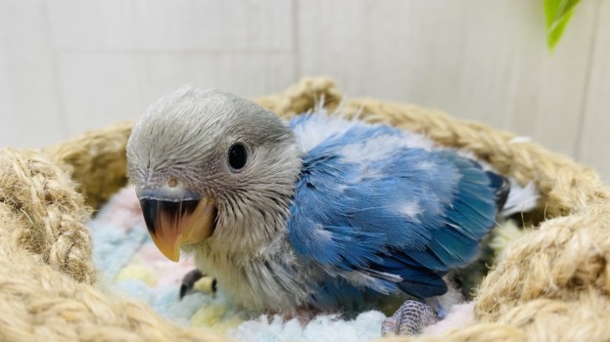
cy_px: 156
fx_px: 453
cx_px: 305
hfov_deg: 67.9
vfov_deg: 41.4
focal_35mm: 28
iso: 64
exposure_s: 1/50
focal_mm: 4.25
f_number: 1.8
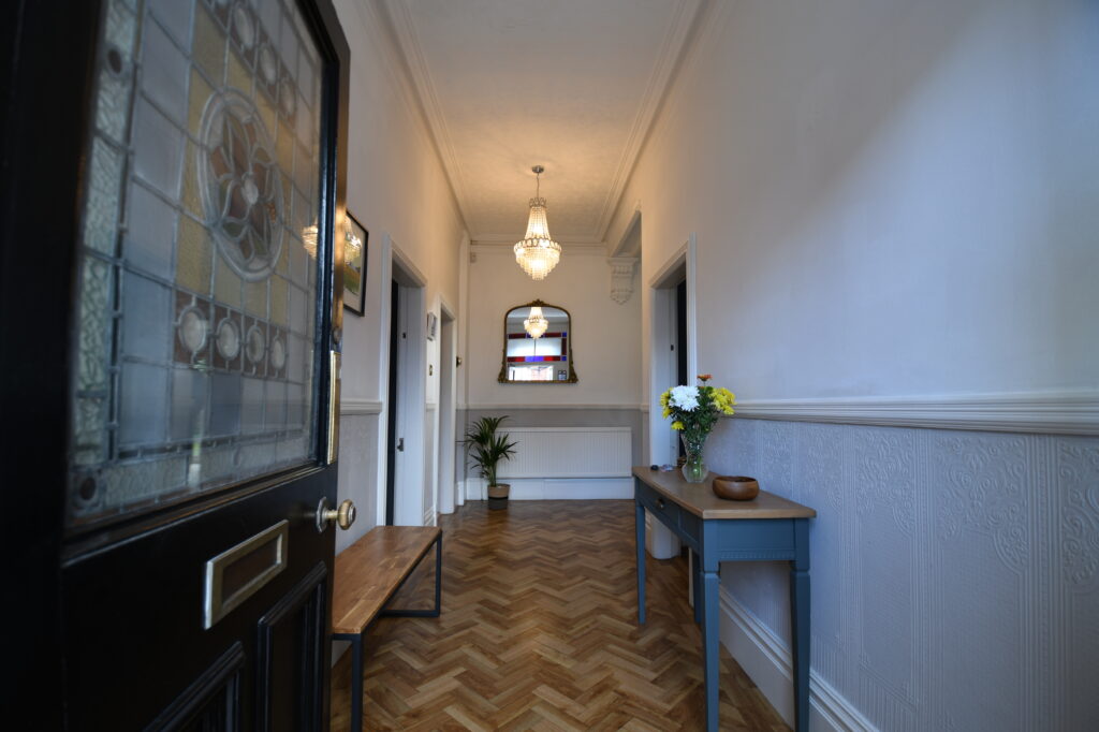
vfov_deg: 77.3
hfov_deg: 100.4
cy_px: 366
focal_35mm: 15
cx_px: 550
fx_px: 458
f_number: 3.5
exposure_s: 1/20
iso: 100
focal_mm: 10
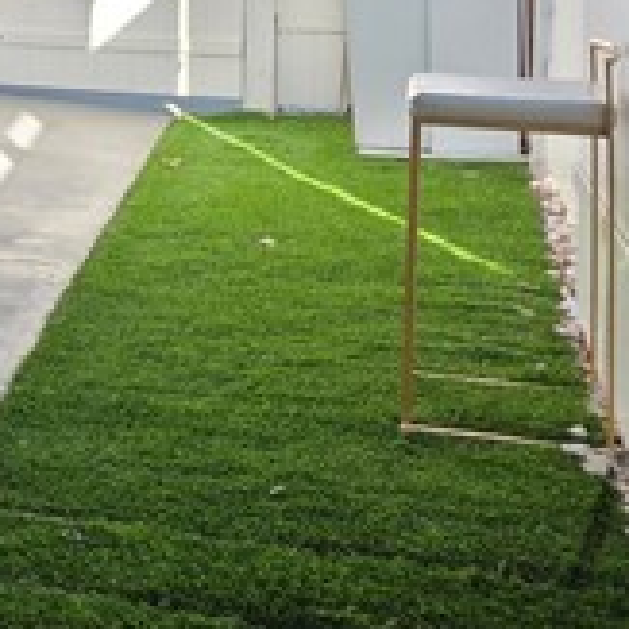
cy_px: -50
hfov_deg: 17.3
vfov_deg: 20.7
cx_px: -533
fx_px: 1645
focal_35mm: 80
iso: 25
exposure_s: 1/359
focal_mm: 6.3
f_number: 1.7
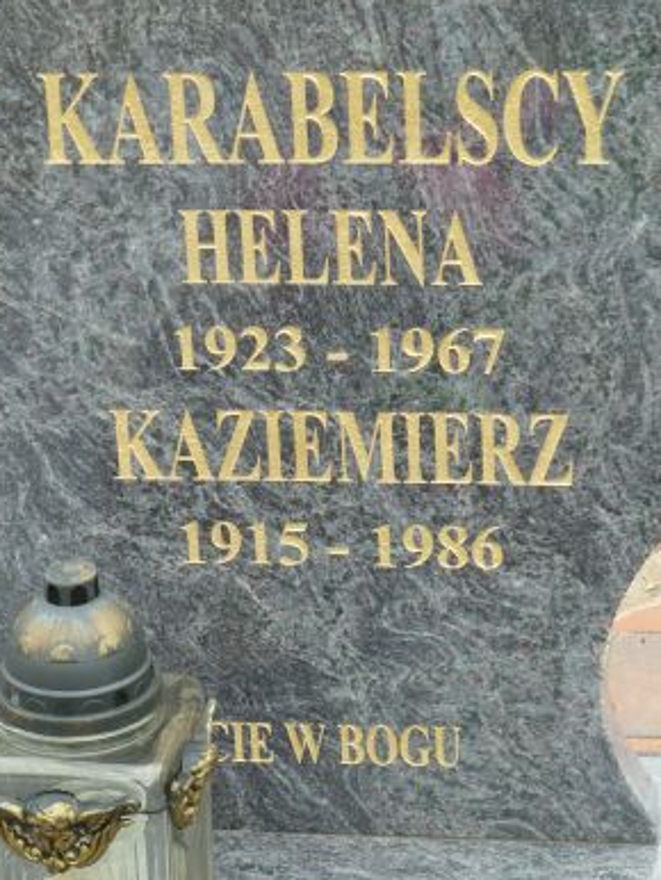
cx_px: 308
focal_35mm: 138
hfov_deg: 10.8
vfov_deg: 14.3
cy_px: 356
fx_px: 3510
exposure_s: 1/50
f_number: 4.4
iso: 125
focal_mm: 18.2
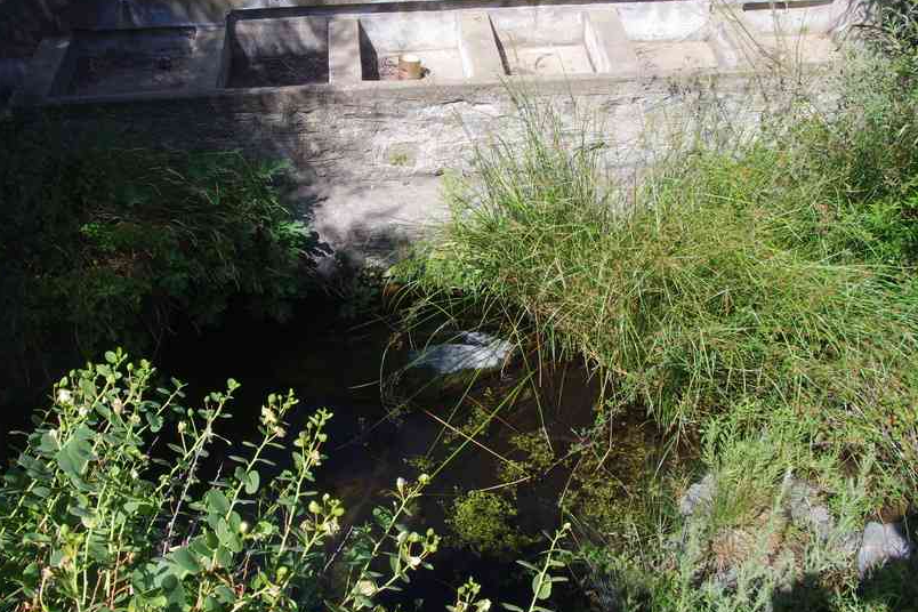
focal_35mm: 41
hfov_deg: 47.4
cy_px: 256
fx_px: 1045
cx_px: 448
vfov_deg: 32.6
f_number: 11
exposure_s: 1/50
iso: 200
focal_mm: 21.9
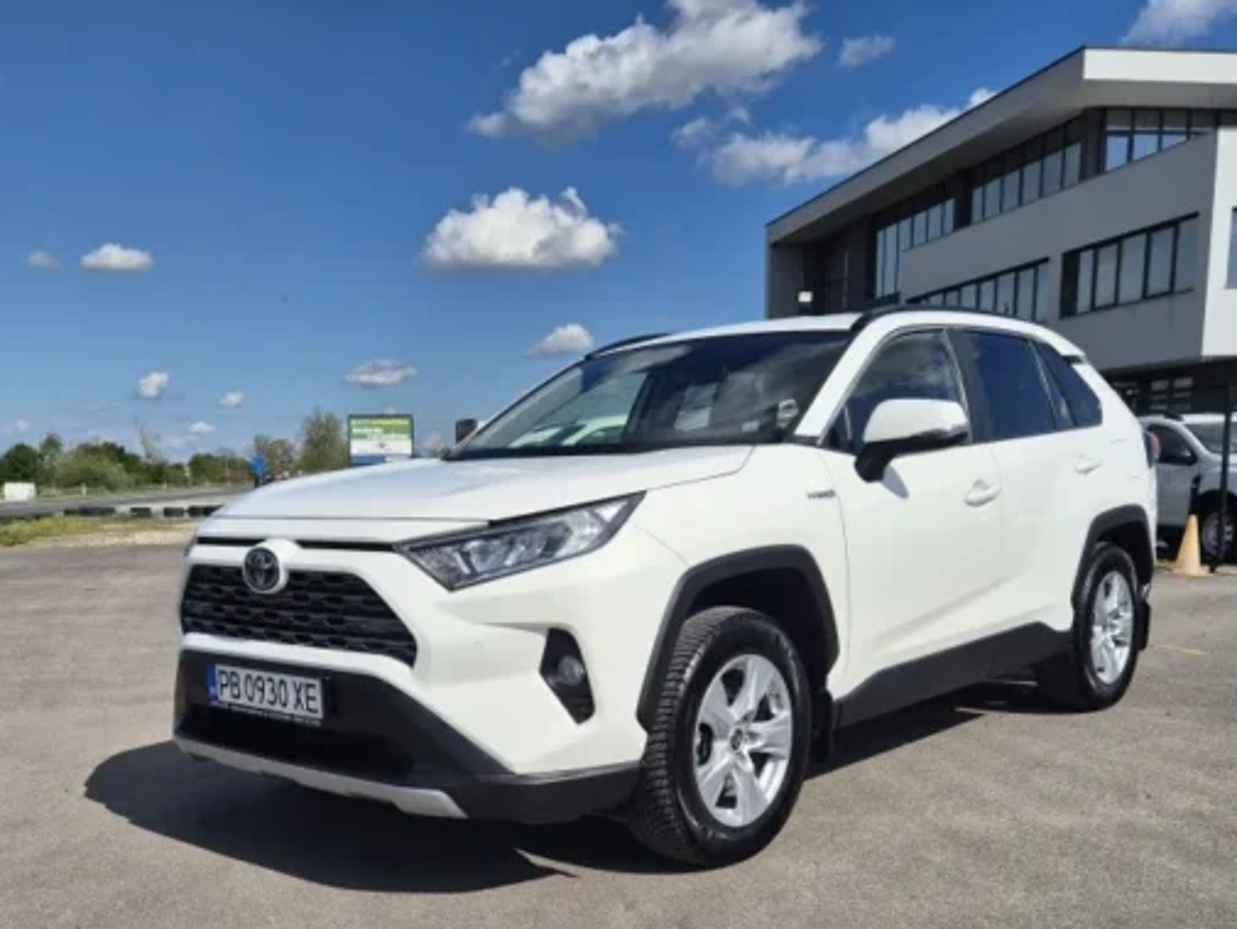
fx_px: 1251
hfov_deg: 52.5
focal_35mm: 35
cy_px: 684
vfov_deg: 39.7
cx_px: 558
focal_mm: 5.4
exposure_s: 1/3720
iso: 25
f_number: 1.8
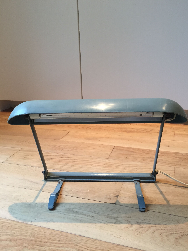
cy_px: 124
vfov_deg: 60.0
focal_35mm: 30
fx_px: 217
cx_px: 96
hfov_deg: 46.8
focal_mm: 4.15
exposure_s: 1/33
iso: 125
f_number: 2.2
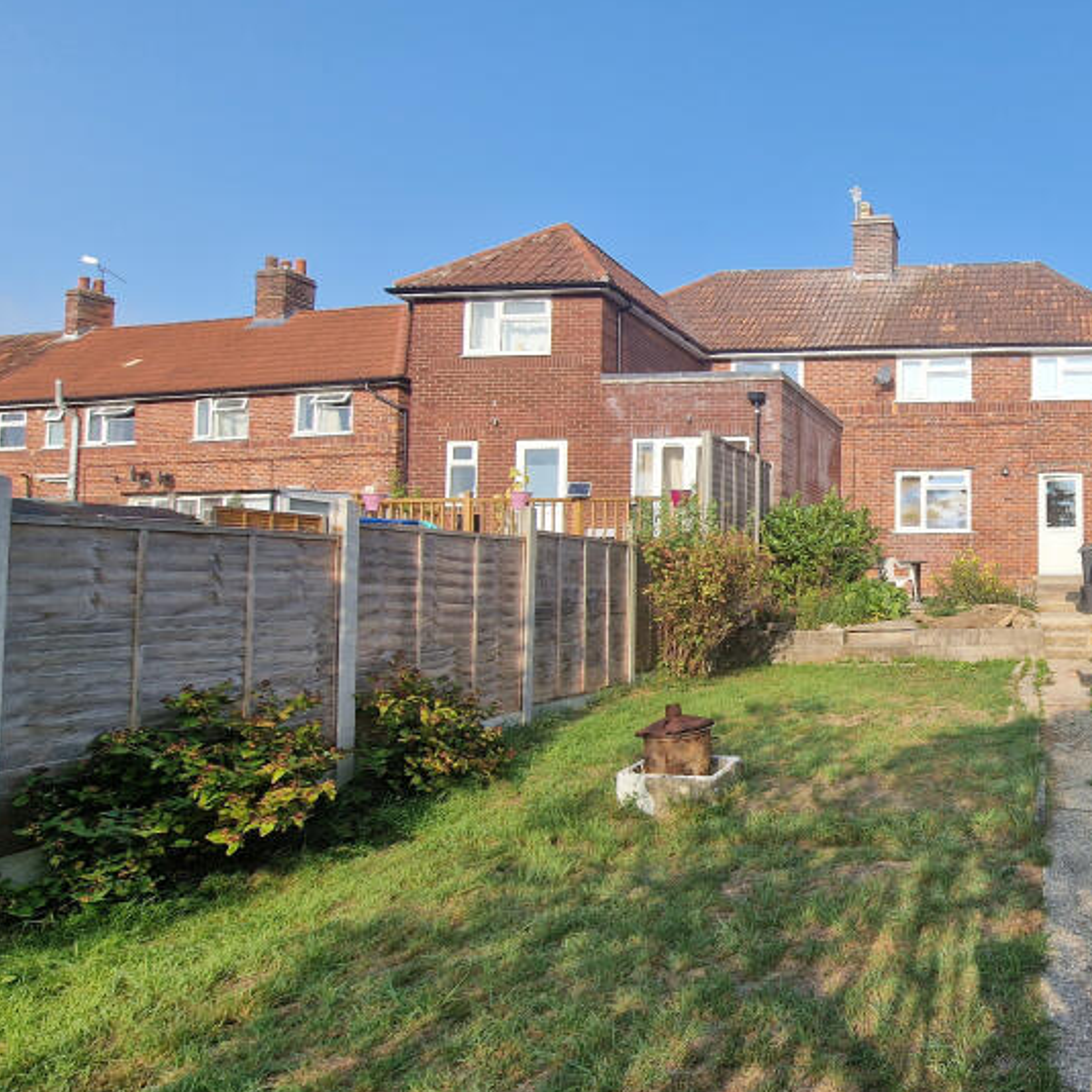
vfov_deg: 69.6
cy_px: 563
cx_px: 1008
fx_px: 785
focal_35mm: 22
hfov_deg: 58.2
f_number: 2.2
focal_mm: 2.2
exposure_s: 1/1336
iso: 50
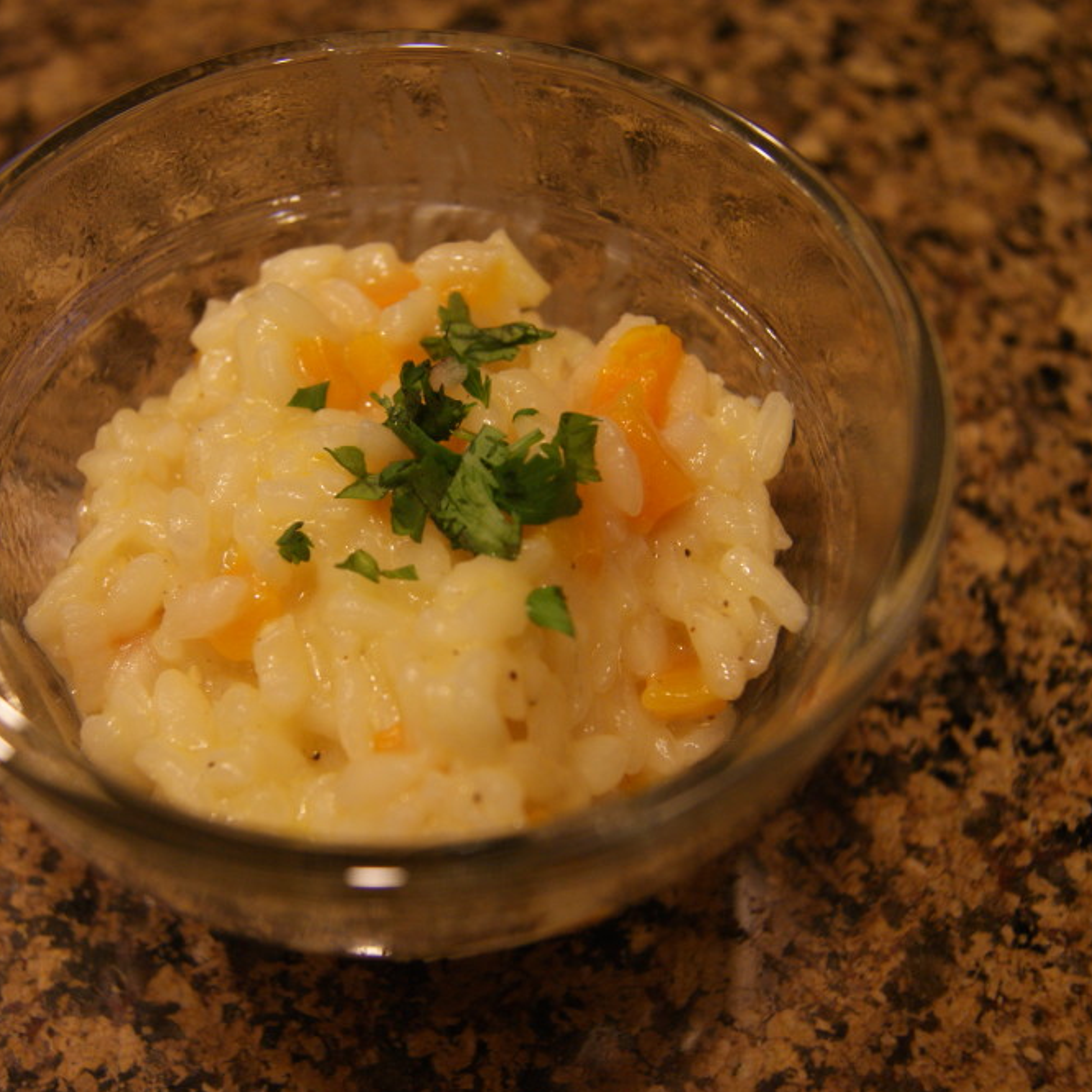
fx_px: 1677
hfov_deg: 35.9
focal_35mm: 47
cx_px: 408
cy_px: 545
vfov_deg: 36.1
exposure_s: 1/25
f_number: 4
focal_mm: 24
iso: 400
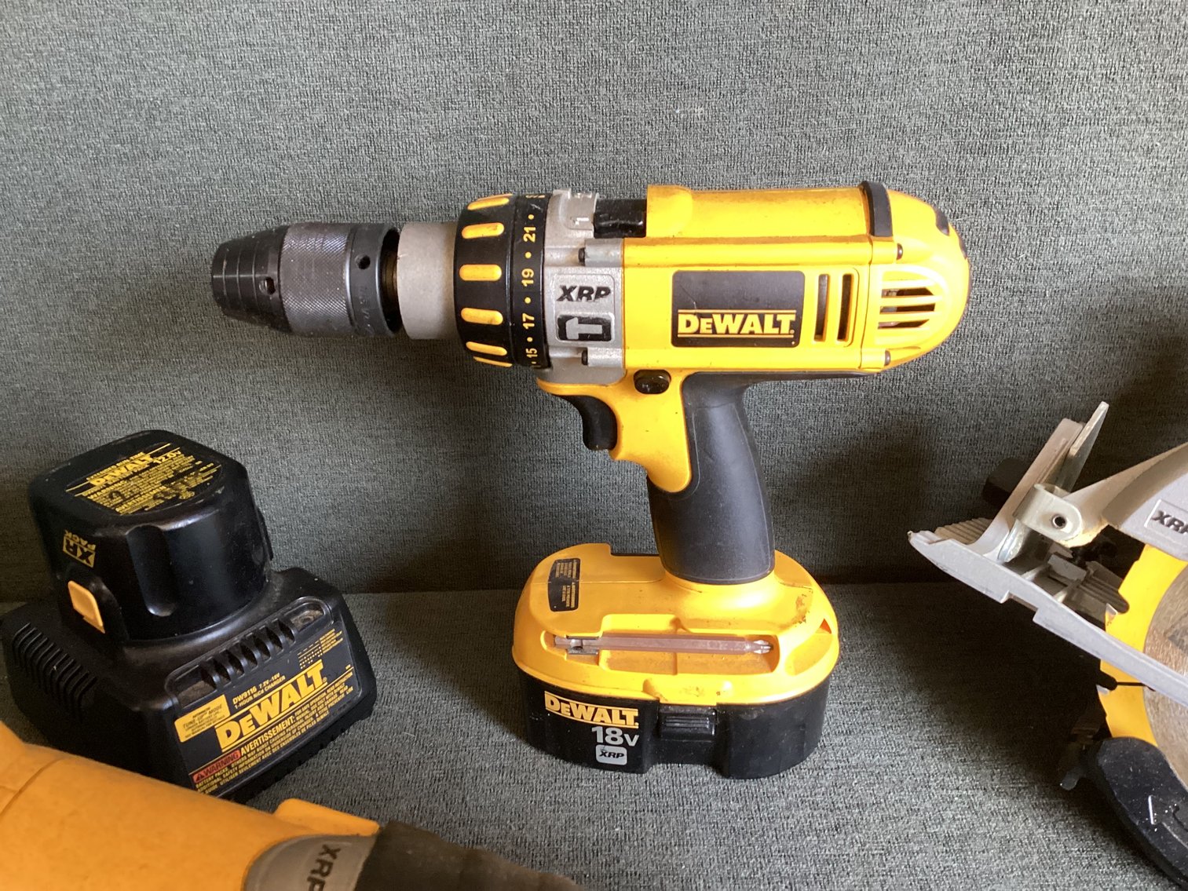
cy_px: 446
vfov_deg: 45.4
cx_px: 594
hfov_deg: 58.3
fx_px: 1064
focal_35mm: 31
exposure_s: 1/40
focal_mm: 3.3
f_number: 2.4
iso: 250
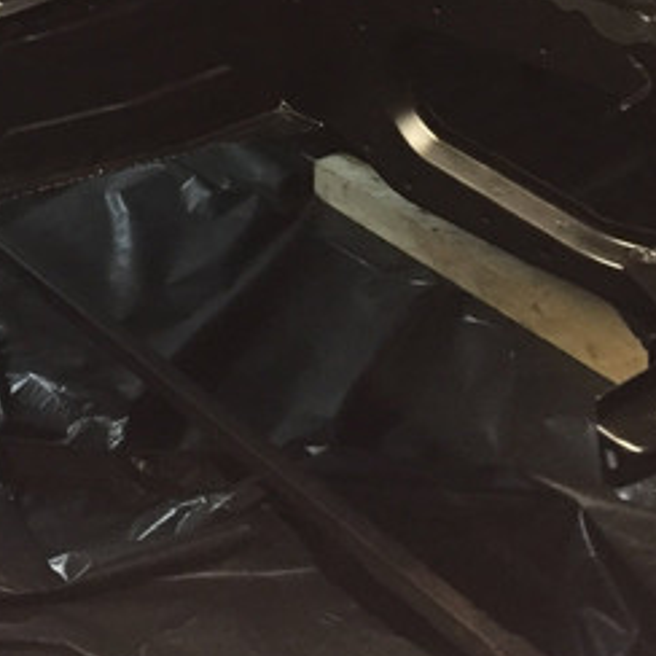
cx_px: 186
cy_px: -124
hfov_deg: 20.5
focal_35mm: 84
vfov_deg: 19.5
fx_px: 1801
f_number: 2.2
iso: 250
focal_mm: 4.15
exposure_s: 1/17
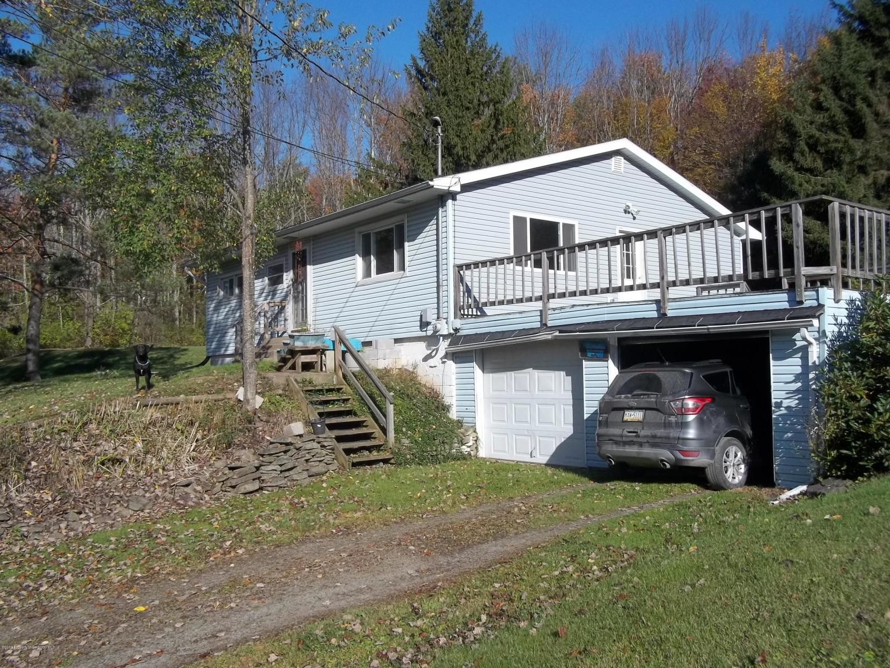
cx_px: 445
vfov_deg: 44.2
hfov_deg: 56.8
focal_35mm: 32
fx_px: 823
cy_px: 334
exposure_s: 1/200
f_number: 8.8
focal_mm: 5.7
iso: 80
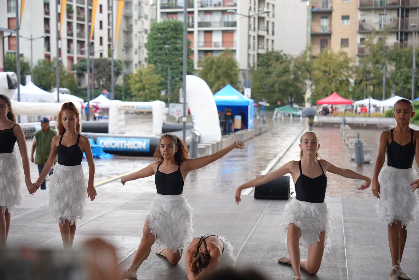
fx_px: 815
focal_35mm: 70
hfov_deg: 28.8
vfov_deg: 19.5
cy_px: 140
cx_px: 210
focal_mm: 70
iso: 400
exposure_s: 1/250
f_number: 2.8
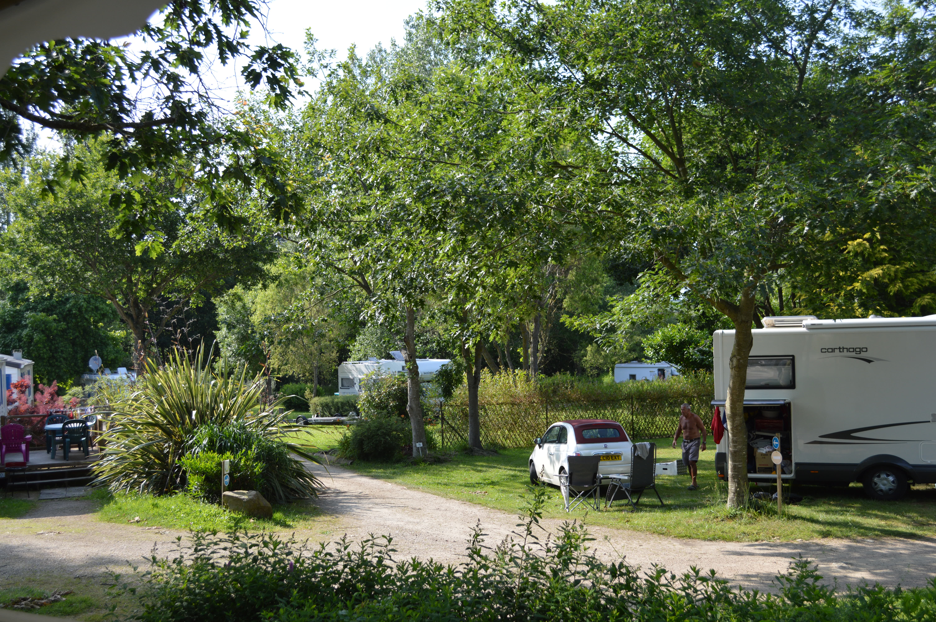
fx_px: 1091
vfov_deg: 31.8
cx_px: 468
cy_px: 311
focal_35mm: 42
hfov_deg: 46.4
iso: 125
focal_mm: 28
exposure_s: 1/250
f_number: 5.6
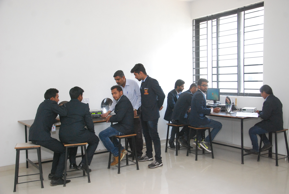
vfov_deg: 34.4
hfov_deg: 49.5
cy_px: 97
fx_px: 314
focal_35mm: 39
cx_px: 144
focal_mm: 26
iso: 1600
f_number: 5.6
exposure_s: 1/125
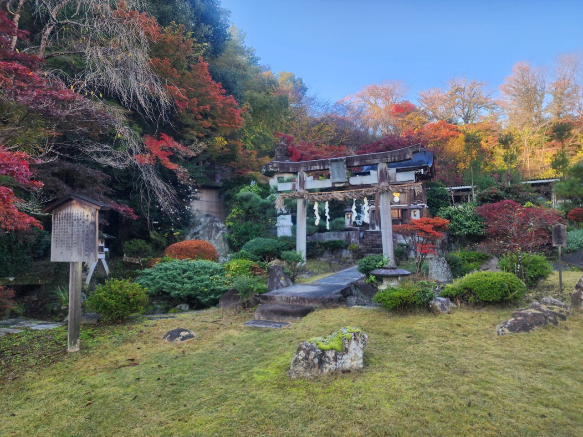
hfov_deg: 73.9
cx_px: 292
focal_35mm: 23
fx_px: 387
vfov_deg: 58.9
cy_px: 218
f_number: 1.8
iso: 20
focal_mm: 6.4
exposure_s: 1/180
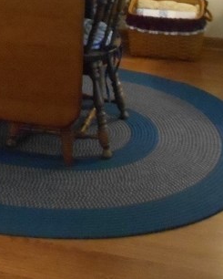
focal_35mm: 85
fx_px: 701
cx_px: 5
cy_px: -61
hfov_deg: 17.7
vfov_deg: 20.9
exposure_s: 1/30
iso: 800
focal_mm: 4.7
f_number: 3.4
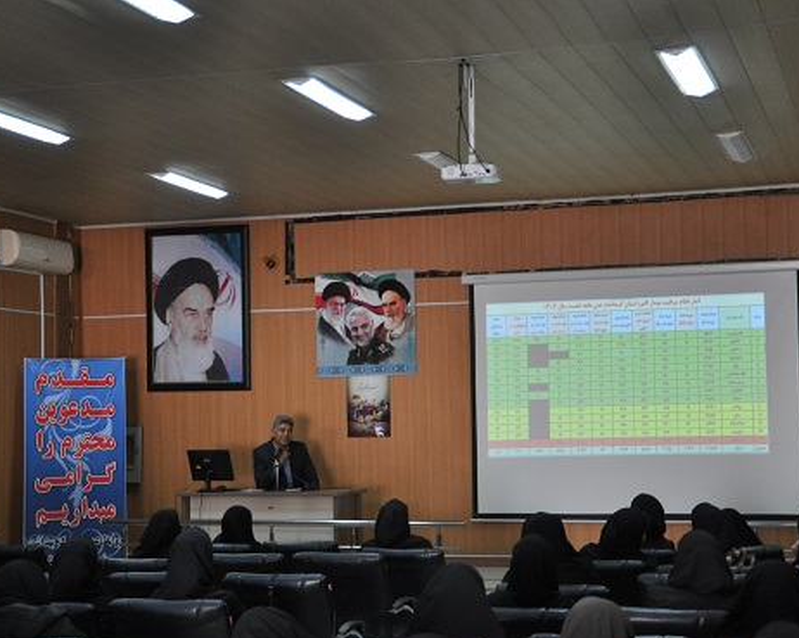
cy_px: 341
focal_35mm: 69
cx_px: 368
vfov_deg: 22.2
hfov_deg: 27.7
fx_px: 1622
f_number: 4.5
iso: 800
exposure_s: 1/60
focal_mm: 35
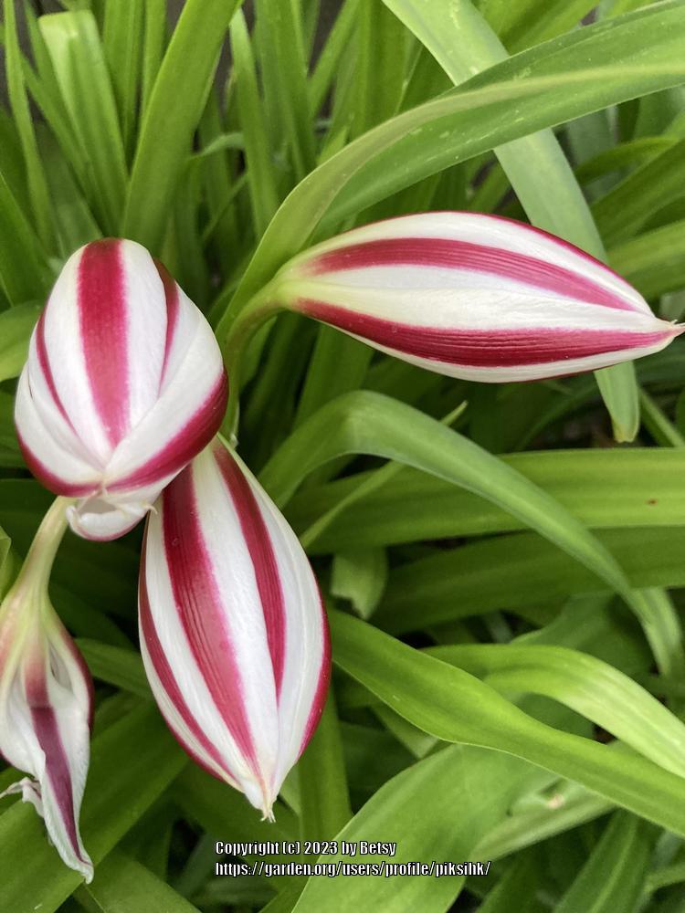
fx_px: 739
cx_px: 342
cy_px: 456
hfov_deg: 49.7
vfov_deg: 63.4
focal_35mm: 28
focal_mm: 3.99
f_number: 1.8
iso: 250
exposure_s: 1/60
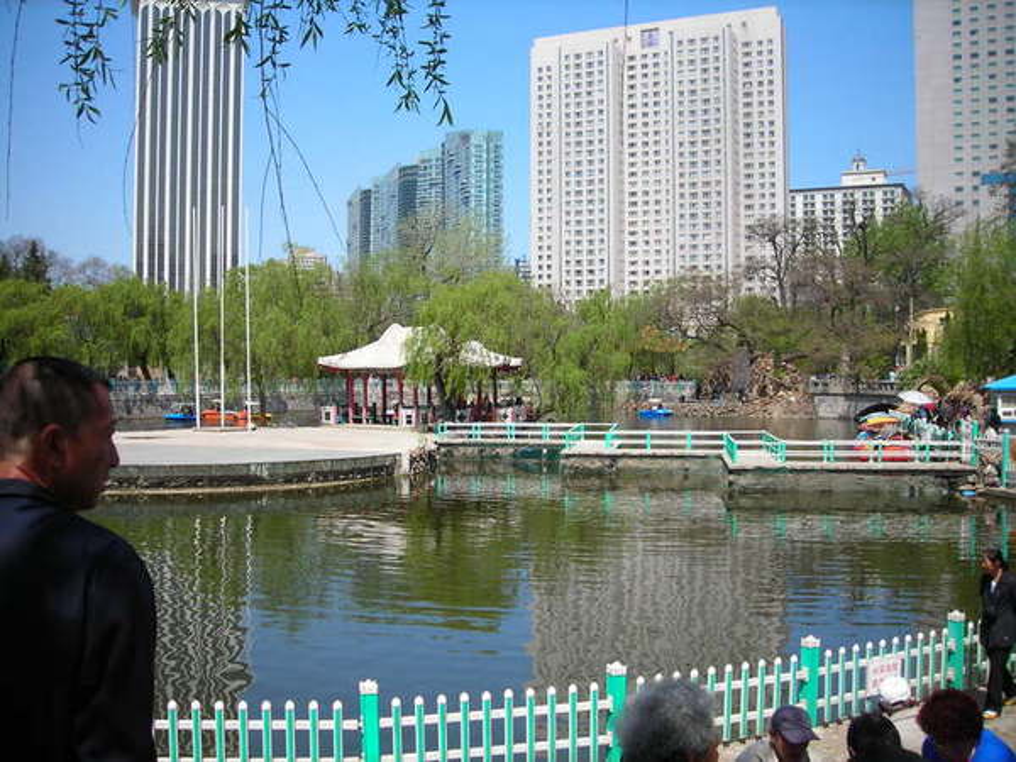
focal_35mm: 38
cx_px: 508
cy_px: 381
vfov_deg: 37.7
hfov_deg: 49.0
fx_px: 1115
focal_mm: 6.3
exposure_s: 1/134
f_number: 6.4
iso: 50
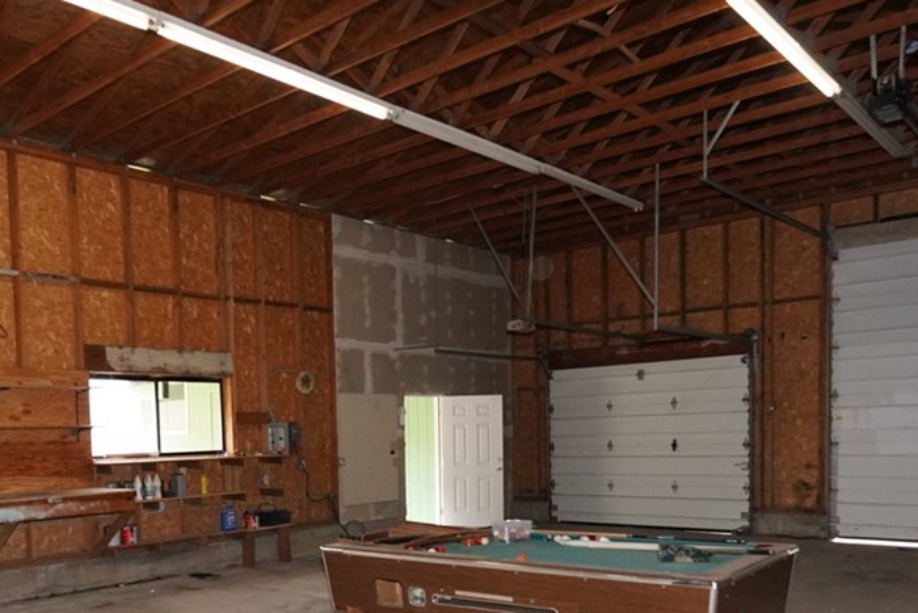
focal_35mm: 32
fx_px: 816
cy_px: 483
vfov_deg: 39.6
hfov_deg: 58.0
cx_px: 348
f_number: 4
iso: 3200
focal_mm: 14
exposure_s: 1/160
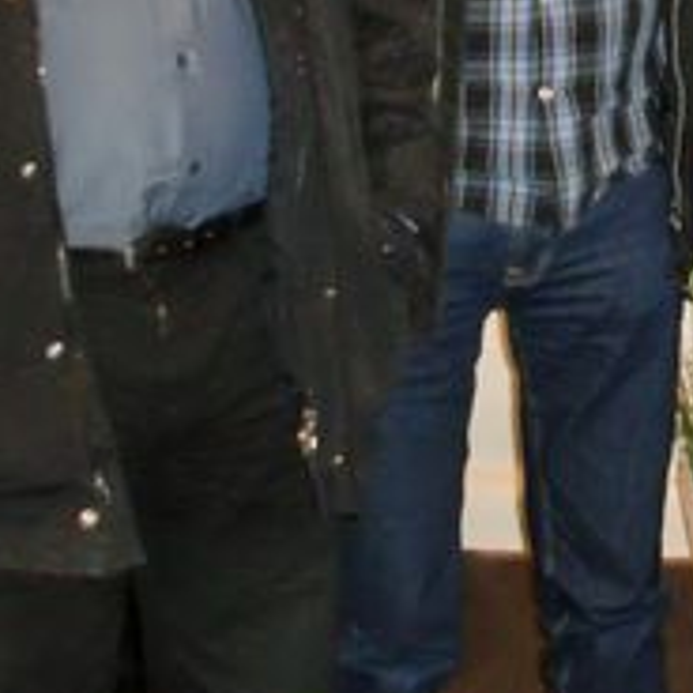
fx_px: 2469
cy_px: -47
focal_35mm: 109
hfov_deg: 15.5
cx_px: 791
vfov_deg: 15.6
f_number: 2.8
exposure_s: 1/60
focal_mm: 6.3
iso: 400
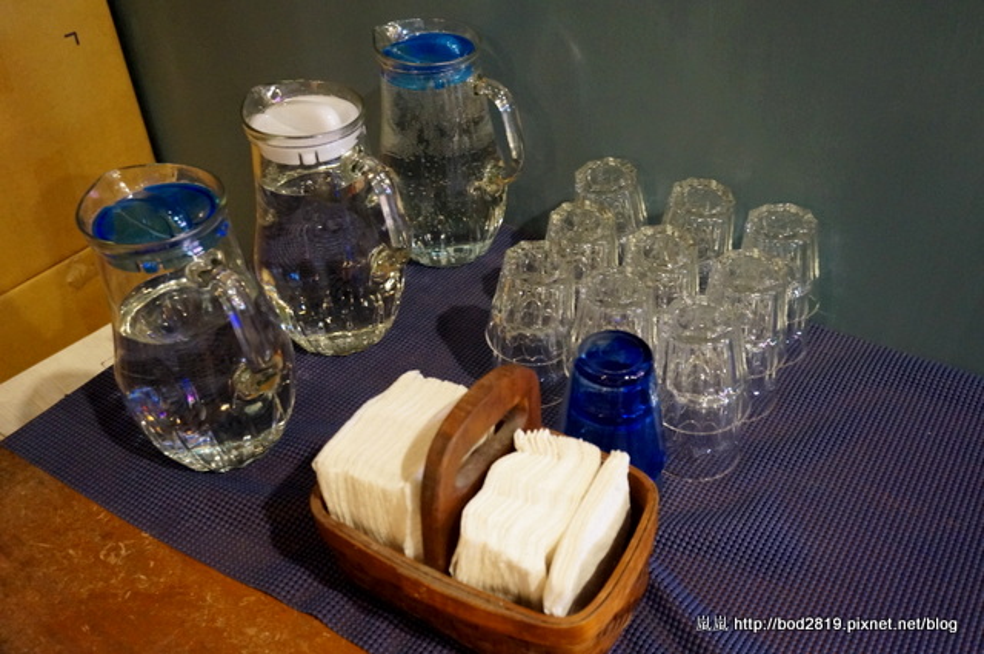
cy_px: 327
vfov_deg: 41.6
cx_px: 492
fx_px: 860
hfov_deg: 59.6
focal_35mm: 32
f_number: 4
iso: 3200
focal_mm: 21
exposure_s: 1/15
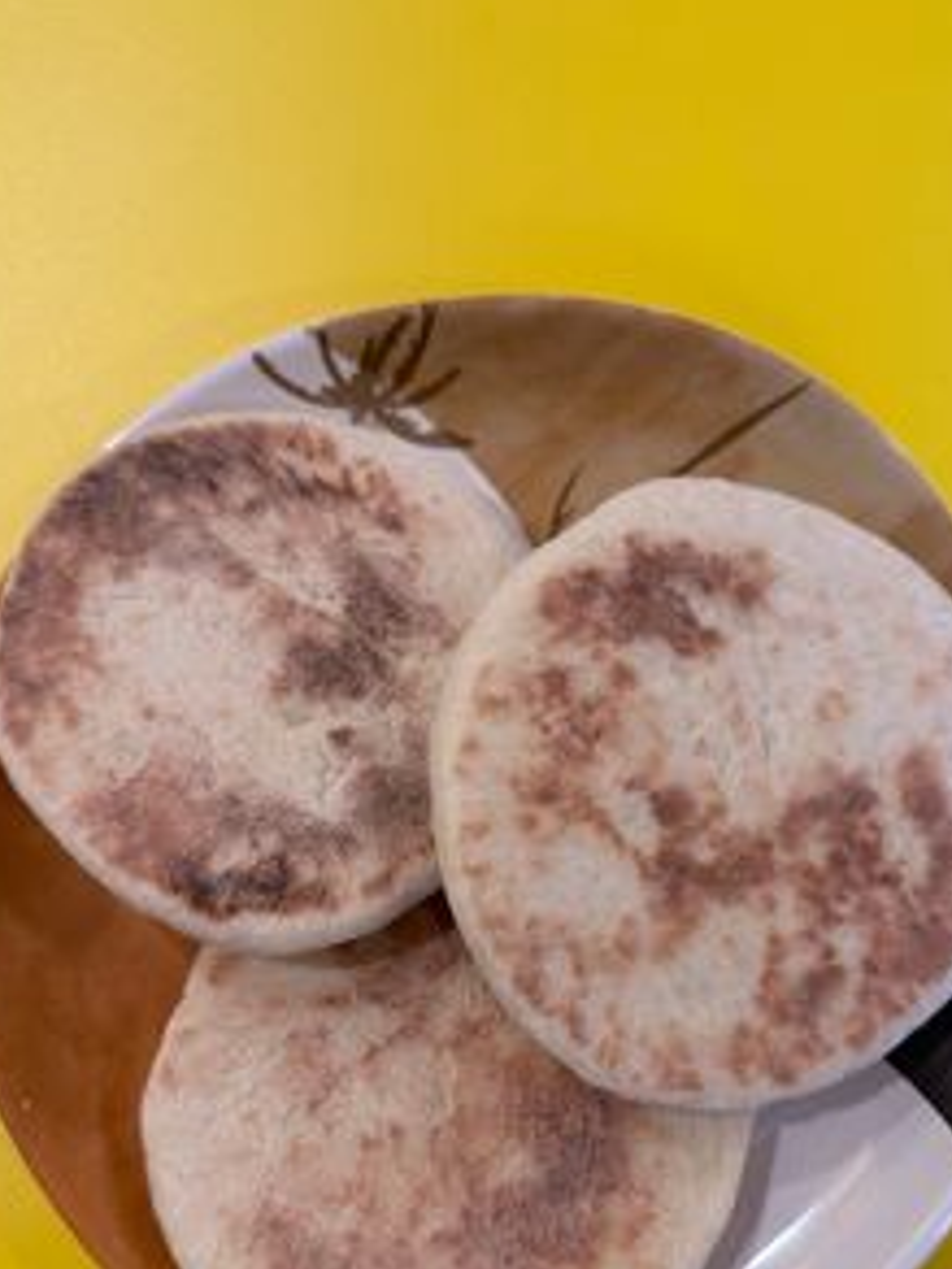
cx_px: 565
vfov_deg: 51.9
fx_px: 1283
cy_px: 813
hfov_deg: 40.5
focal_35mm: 35
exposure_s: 1/50
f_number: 1.78
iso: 125
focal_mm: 6.86
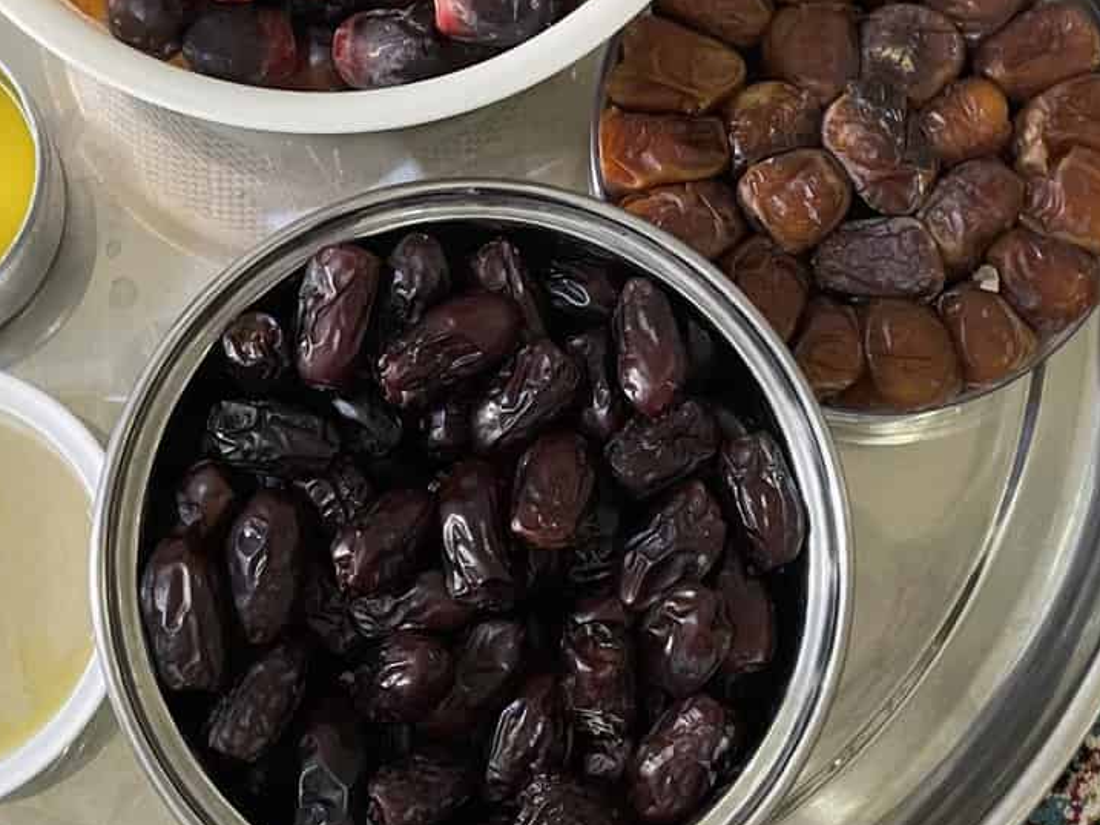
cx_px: 502
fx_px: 1843
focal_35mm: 58
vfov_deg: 24.8
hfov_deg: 33.2
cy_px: 170
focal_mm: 4.2
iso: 250
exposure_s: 1/60
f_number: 1.6
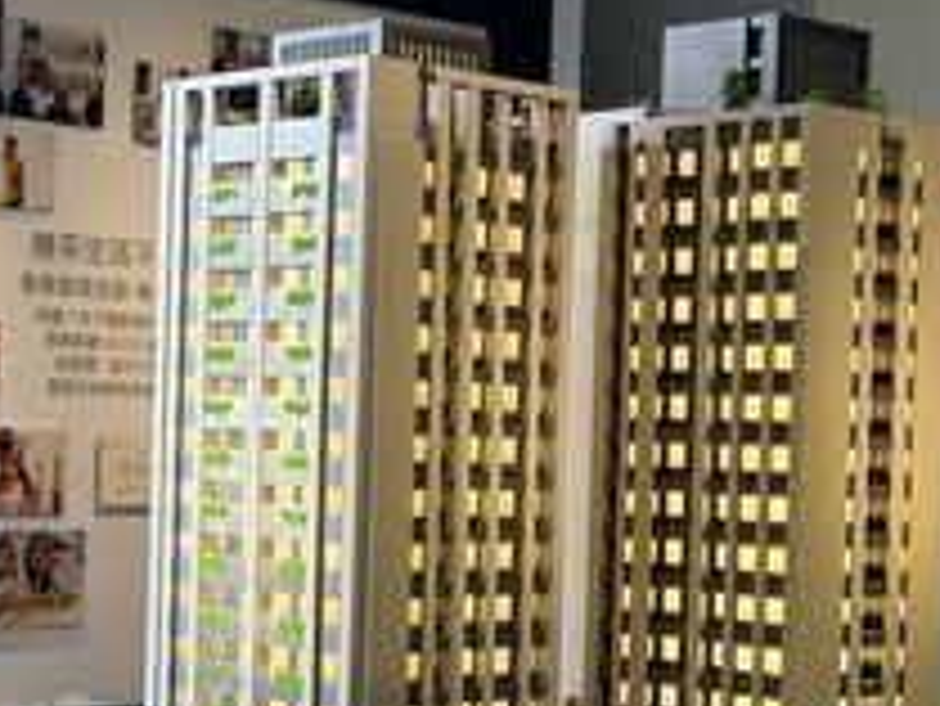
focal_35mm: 92
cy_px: 477
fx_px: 2500
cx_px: 414
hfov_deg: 21.3
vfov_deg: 16.0
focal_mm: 6.76
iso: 64
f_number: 1.78
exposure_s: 1/60
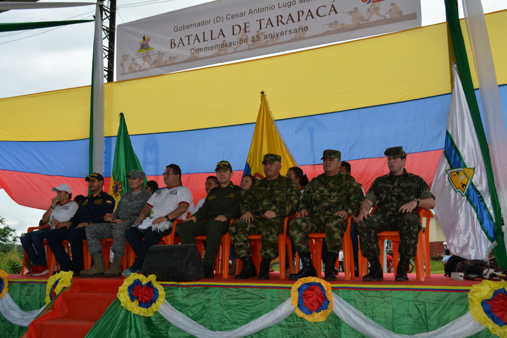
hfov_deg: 49.6
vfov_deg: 34.2
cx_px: 254
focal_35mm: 39
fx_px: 549
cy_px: 169
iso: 100
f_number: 5.6
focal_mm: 26
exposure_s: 1/200
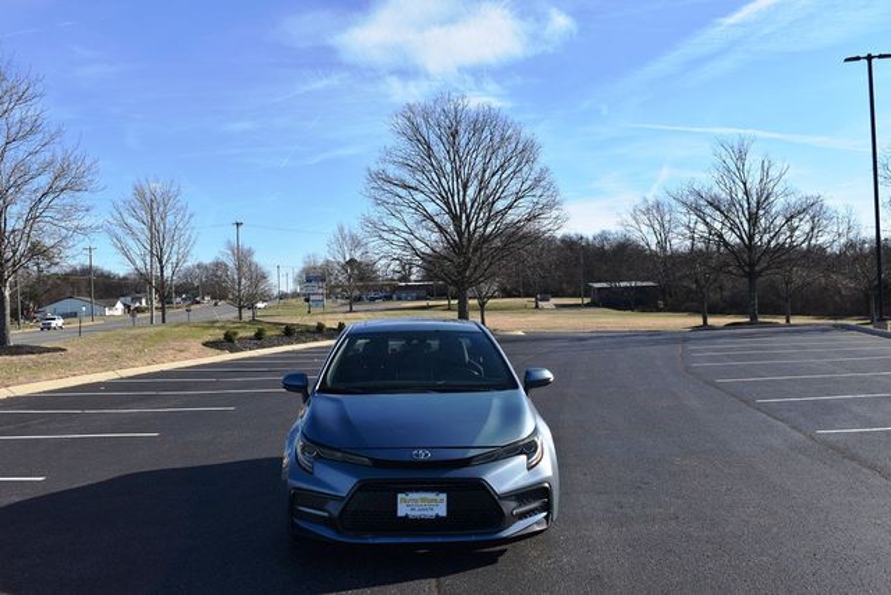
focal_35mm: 36
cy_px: 298
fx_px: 891
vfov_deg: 36.9
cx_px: 446
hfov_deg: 53.1
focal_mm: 24
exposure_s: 1/250
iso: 100
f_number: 8
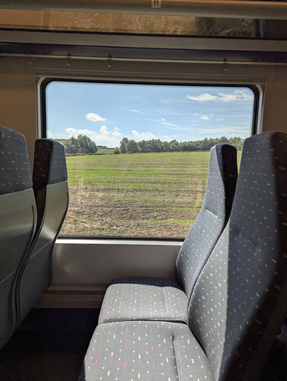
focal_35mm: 24
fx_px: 265
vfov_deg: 71.5
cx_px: 144
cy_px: 190
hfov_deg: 56.9
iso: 46
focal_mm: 6.81
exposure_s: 1/1397
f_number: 1.85
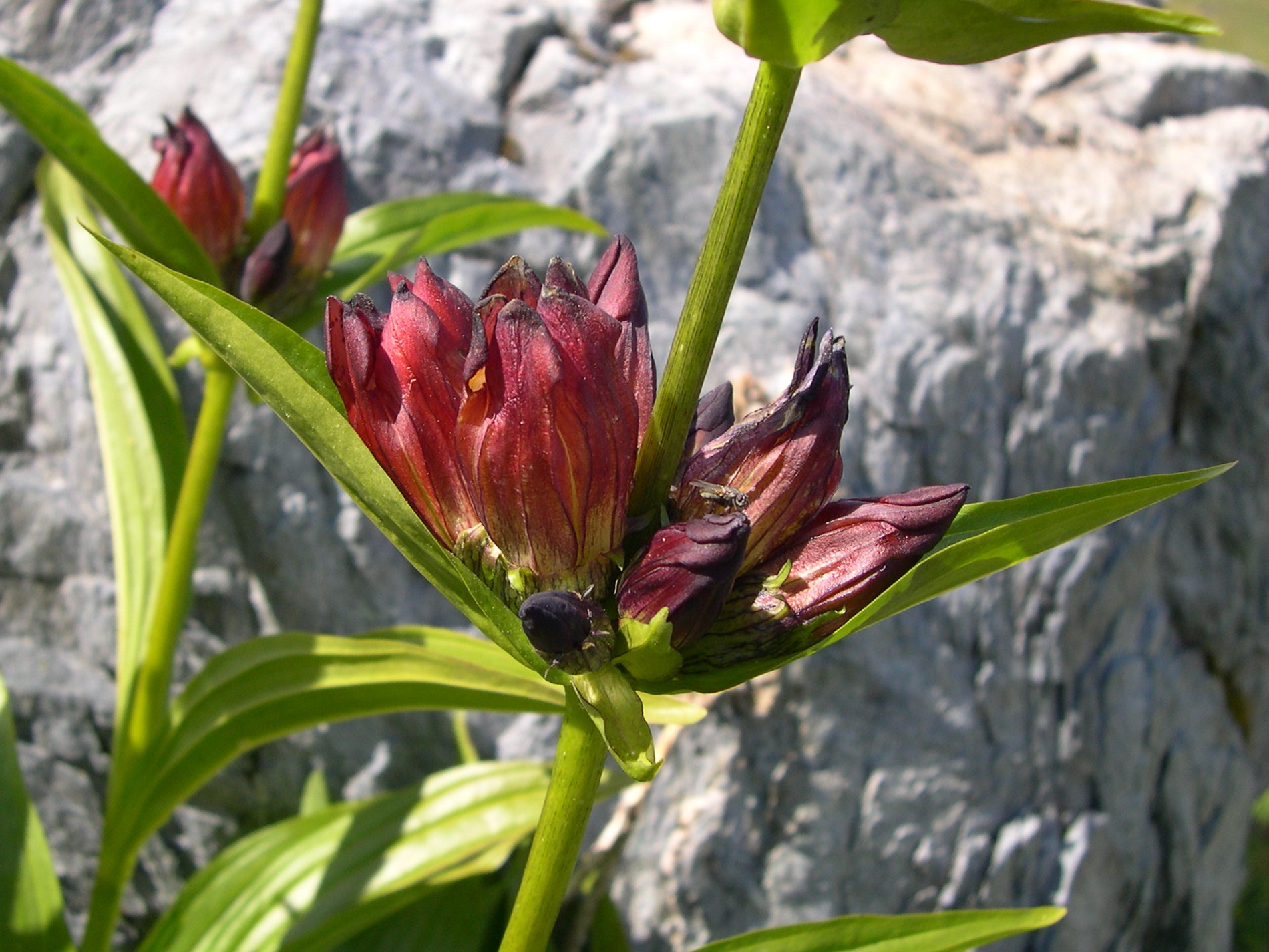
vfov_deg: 37.7
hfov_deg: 49.0
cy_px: 476
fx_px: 1393
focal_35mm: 38
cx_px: 634
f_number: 7.6
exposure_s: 1/114
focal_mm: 8
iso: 100
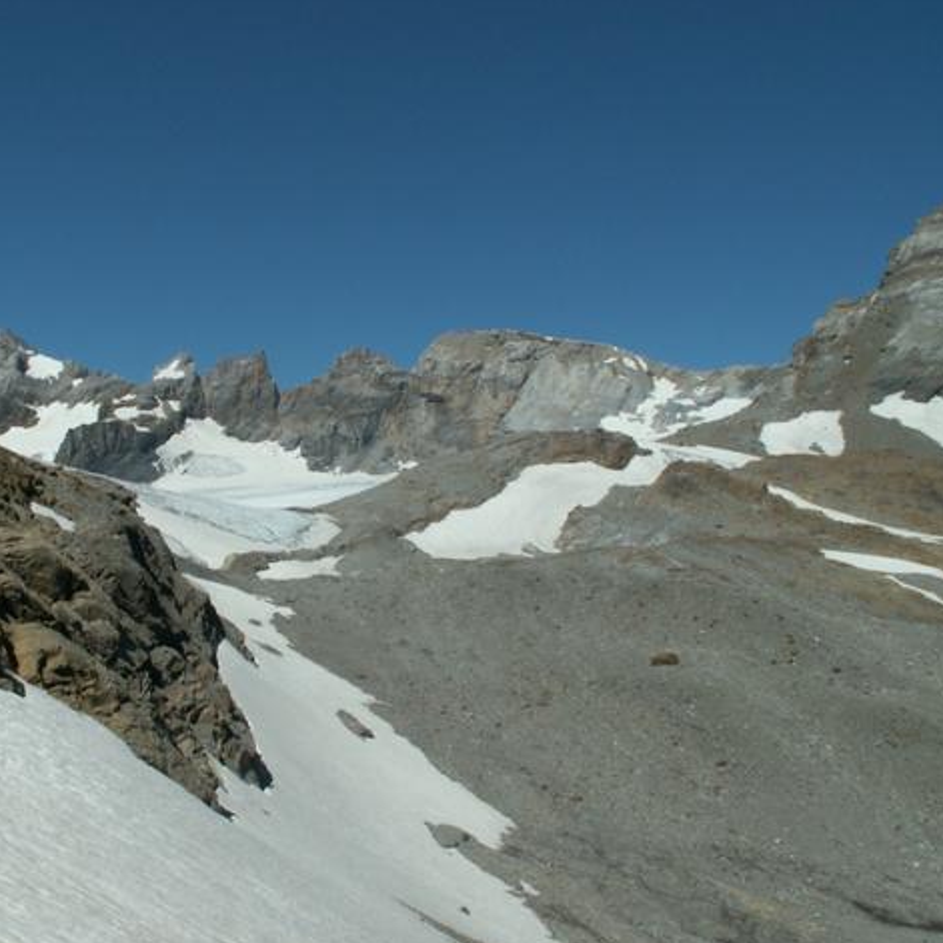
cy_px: 473
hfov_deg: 39.5
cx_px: 312
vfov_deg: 40.0
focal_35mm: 42
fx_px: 1294
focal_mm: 5.86
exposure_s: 1/400
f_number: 8
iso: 50
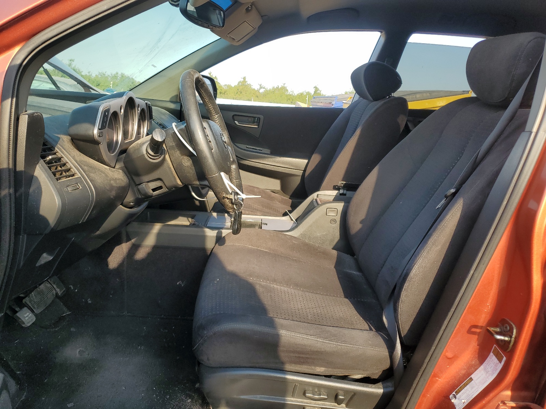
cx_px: 273
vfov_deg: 53.1
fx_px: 410
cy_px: 204
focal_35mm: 26
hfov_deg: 67.3
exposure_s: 1/714
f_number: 1.5
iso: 50
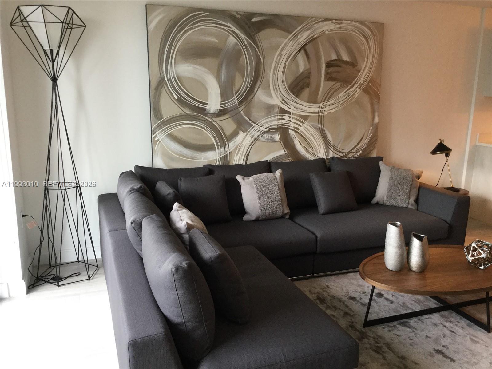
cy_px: 184
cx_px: 246
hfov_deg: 58.4
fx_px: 441
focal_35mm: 31
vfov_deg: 45.4
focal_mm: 3.3
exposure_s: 1/30
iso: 64
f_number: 2.4
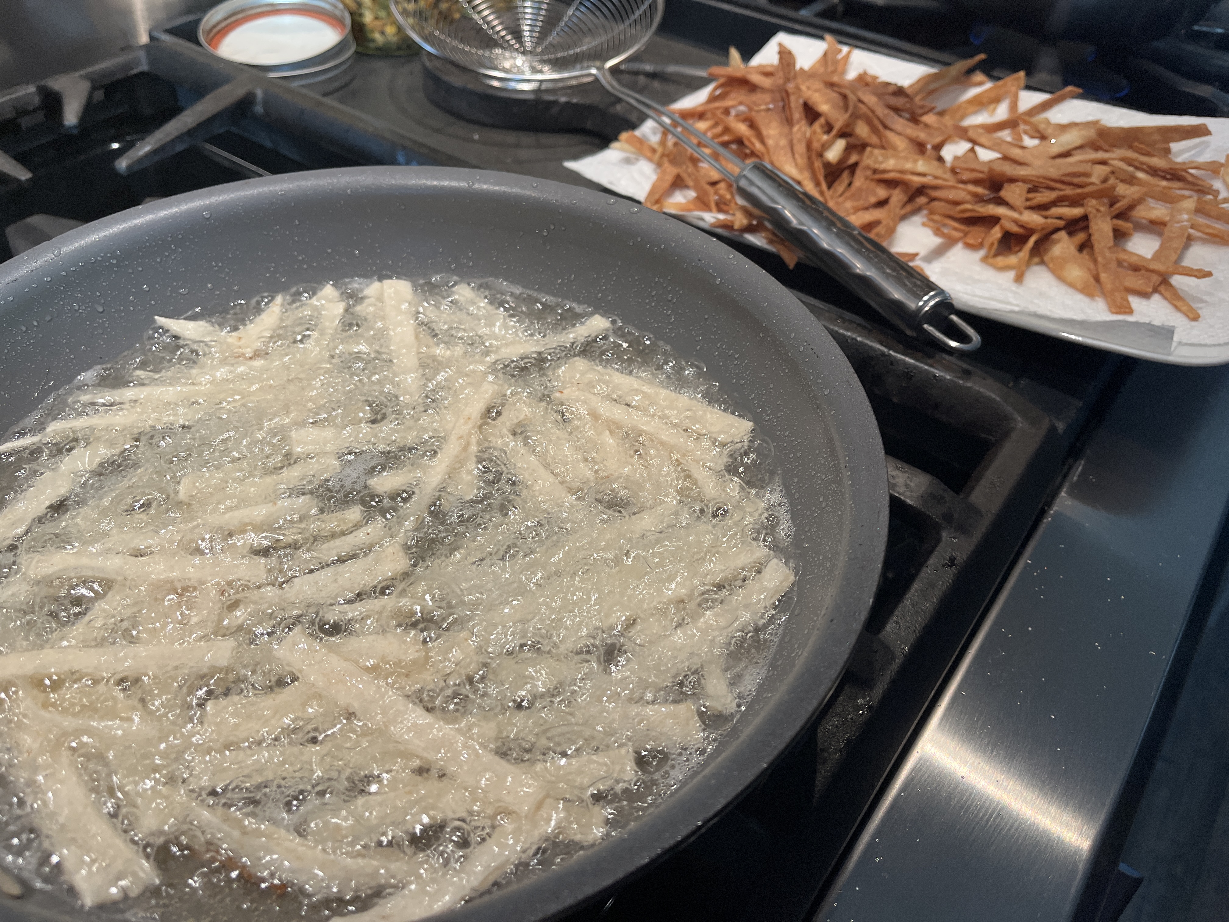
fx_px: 923
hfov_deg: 67.3
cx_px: 614
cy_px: 461
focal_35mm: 26
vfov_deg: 53.1
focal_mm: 5.1
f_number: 1.6
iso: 100
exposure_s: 1/120
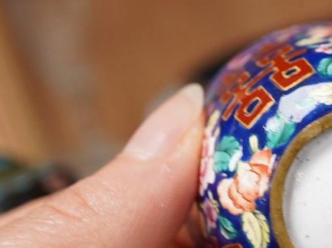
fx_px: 862
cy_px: 165
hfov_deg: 21.1
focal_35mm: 90
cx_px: 331
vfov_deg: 16.4
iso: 1250
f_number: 8
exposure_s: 1/125
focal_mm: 30
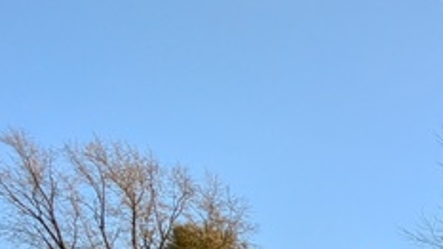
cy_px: 441
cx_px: 715
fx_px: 529
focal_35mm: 45
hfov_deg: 26.3
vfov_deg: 19.9
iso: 36
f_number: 1.95
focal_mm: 2.23
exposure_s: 1/2457
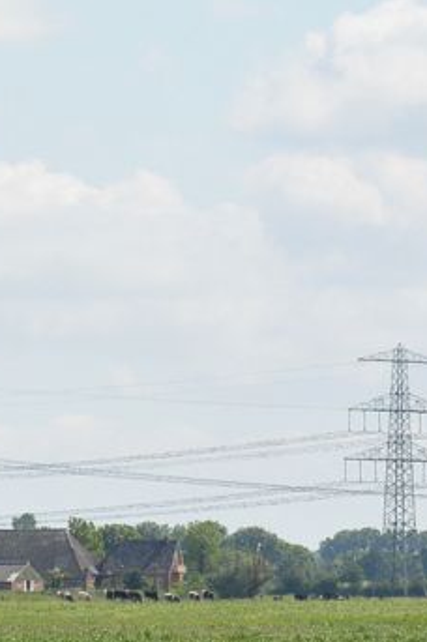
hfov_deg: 2.8
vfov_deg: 4.1
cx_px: -26
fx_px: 8860
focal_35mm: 497
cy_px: 608
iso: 100
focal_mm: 61.6
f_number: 4.5
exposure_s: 1/800
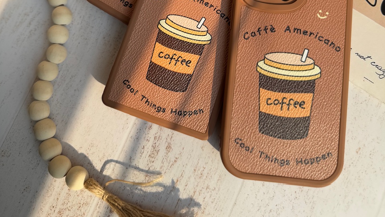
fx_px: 357
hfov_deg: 56.6
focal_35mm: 35
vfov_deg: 31.4
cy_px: 4
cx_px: 193
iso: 80
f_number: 1.78
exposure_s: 1/1311
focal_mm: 6.76
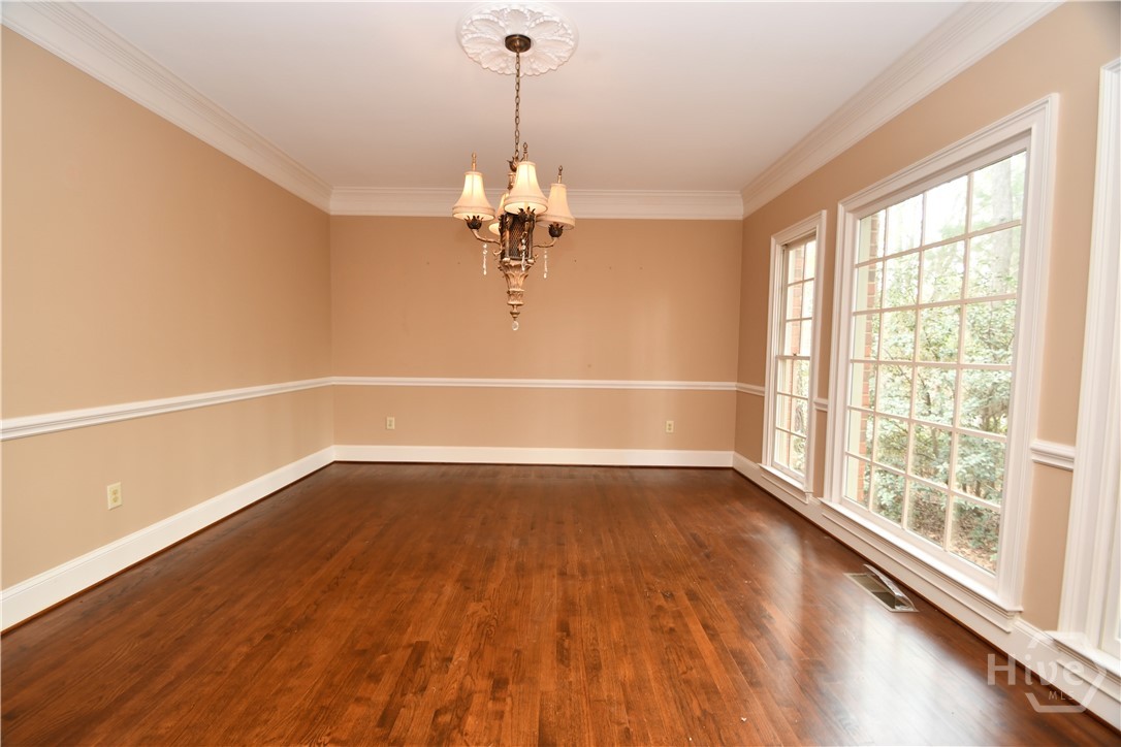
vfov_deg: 77.3
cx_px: 560
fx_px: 467
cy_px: 374
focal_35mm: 15
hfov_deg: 100.4
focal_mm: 10
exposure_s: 1/60
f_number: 4
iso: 400
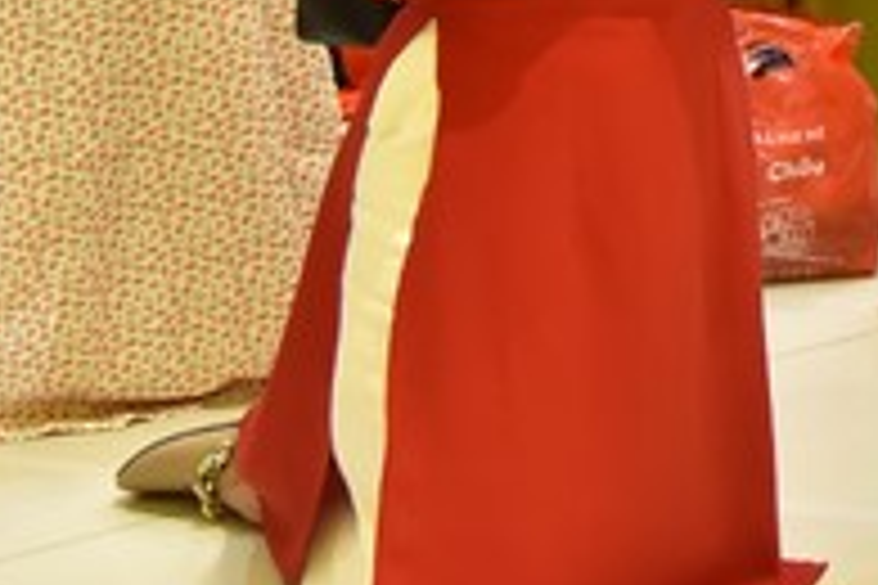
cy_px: -304
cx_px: 1270
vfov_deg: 8.4
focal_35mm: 160
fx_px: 3902
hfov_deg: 12.3
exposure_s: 1/125
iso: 1000
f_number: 4.5
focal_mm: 48
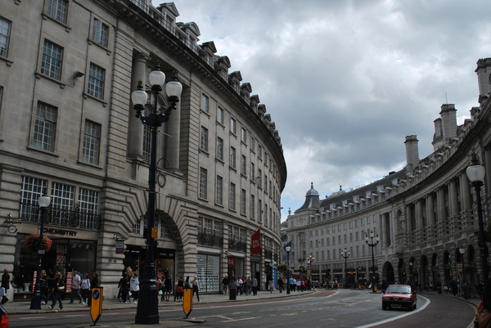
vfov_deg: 36.9
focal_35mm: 36
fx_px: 491
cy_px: 164
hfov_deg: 53.1
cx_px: 246
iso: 125
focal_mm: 24
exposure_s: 1/250
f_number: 10
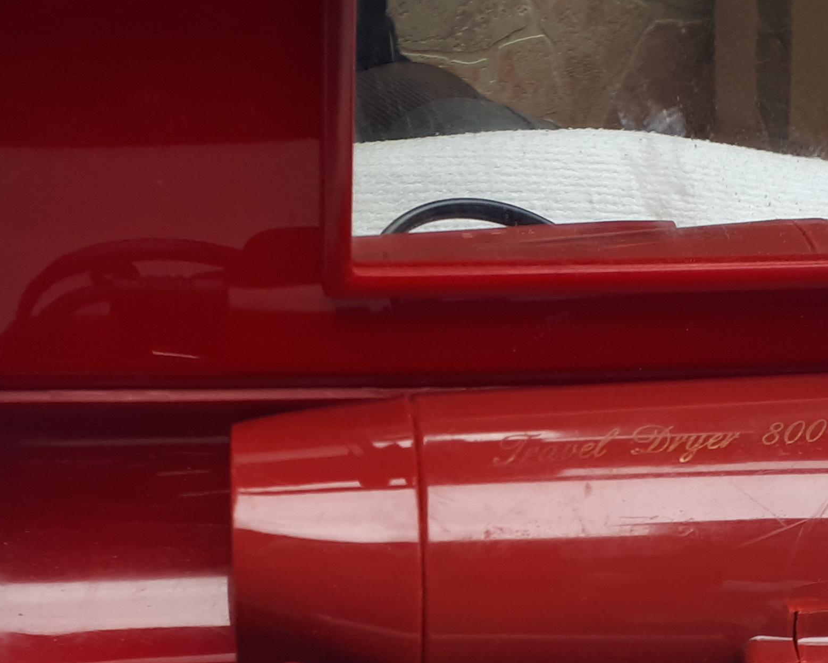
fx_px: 1912
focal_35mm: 78
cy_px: 524
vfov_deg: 19.5
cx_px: 379
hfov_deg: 24.4
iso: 40
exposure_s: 1/100
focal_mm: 3.6
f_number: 1.9
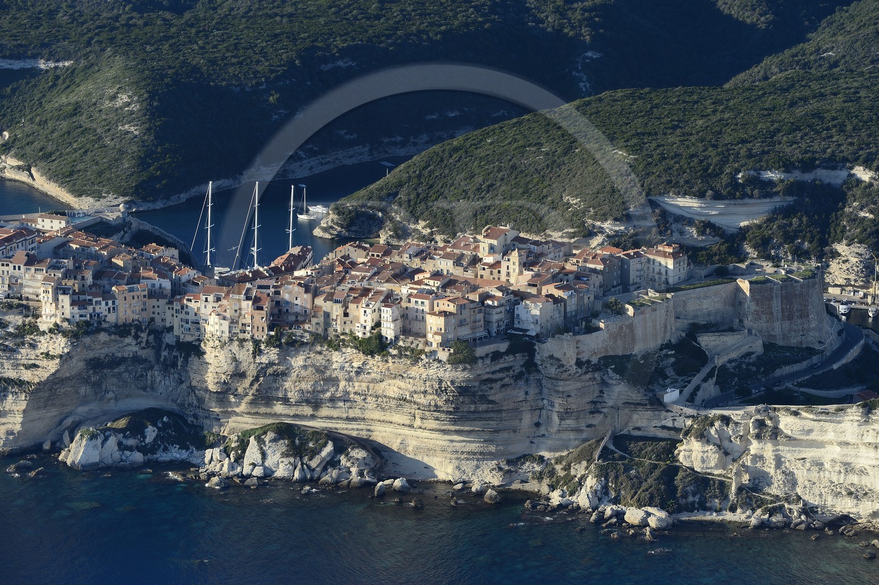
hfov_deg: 14.7
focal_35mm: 140
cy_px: 292
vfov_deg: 9.8
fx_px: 3415
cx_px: 440
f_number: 7.1
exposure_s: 1/1000
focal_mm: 140
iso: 400
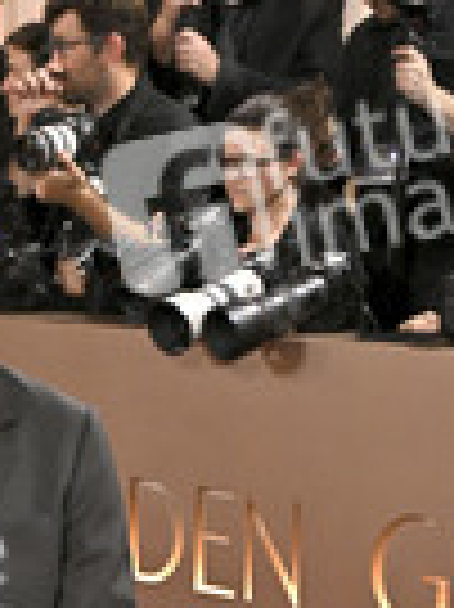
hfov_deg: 11.6
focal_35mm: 125
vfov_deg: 14.8
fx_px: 2189
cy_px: 865
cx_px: -76
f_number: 5.6
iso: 2500
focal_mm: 44
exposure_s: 1/320
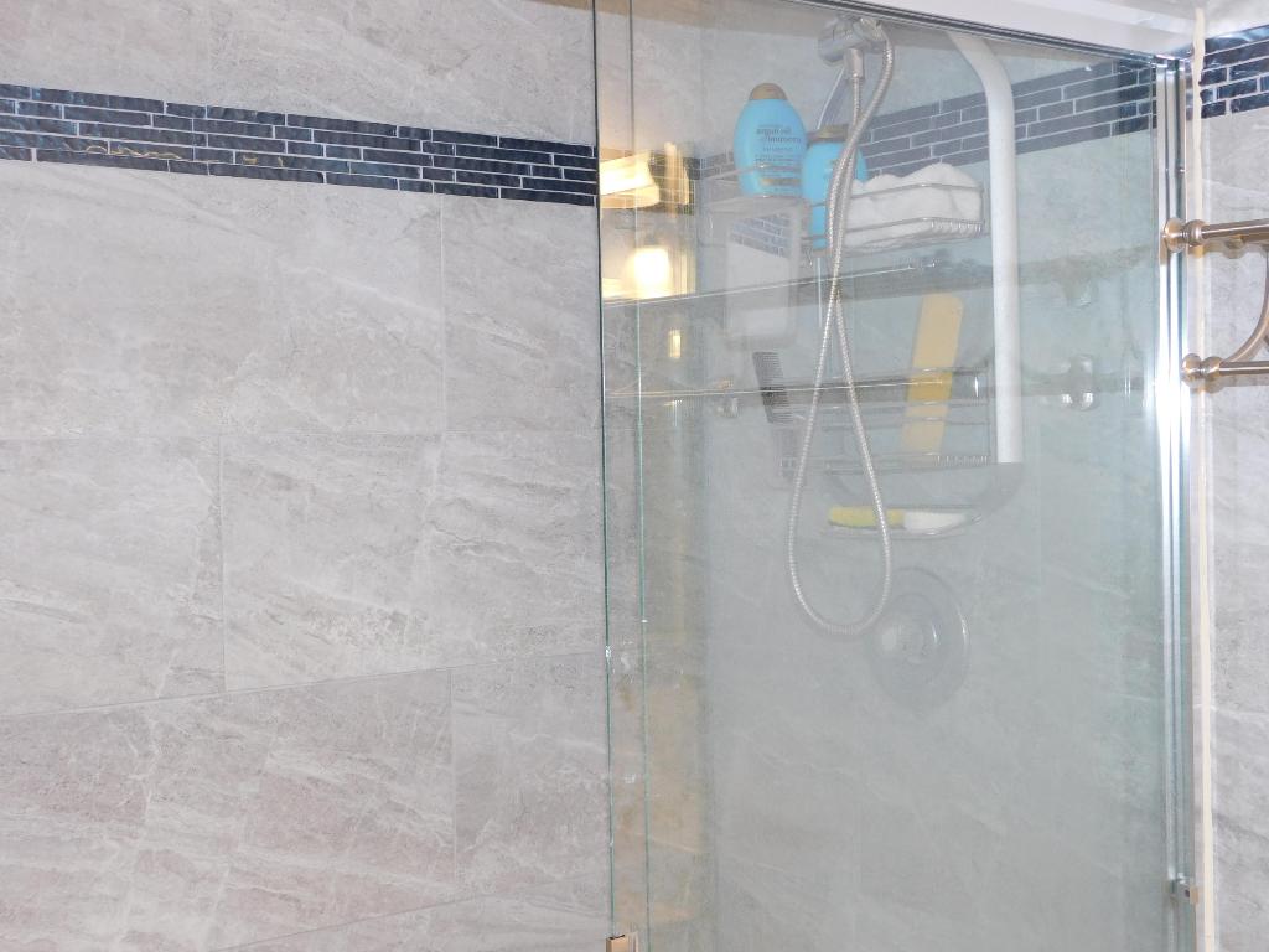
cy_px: 476
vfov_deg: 32.2
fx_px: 1650
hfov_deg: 42.1
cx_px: 634
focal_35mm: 45
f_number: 3.7
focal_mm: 8
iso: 200
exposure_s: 1/30
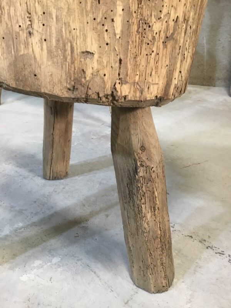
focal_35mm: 31
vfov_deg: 58.4
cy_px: 154
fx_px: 276
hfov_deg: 45.4
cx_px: 116
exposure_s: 1/33
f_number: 2.4
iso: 250
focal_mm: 3.3
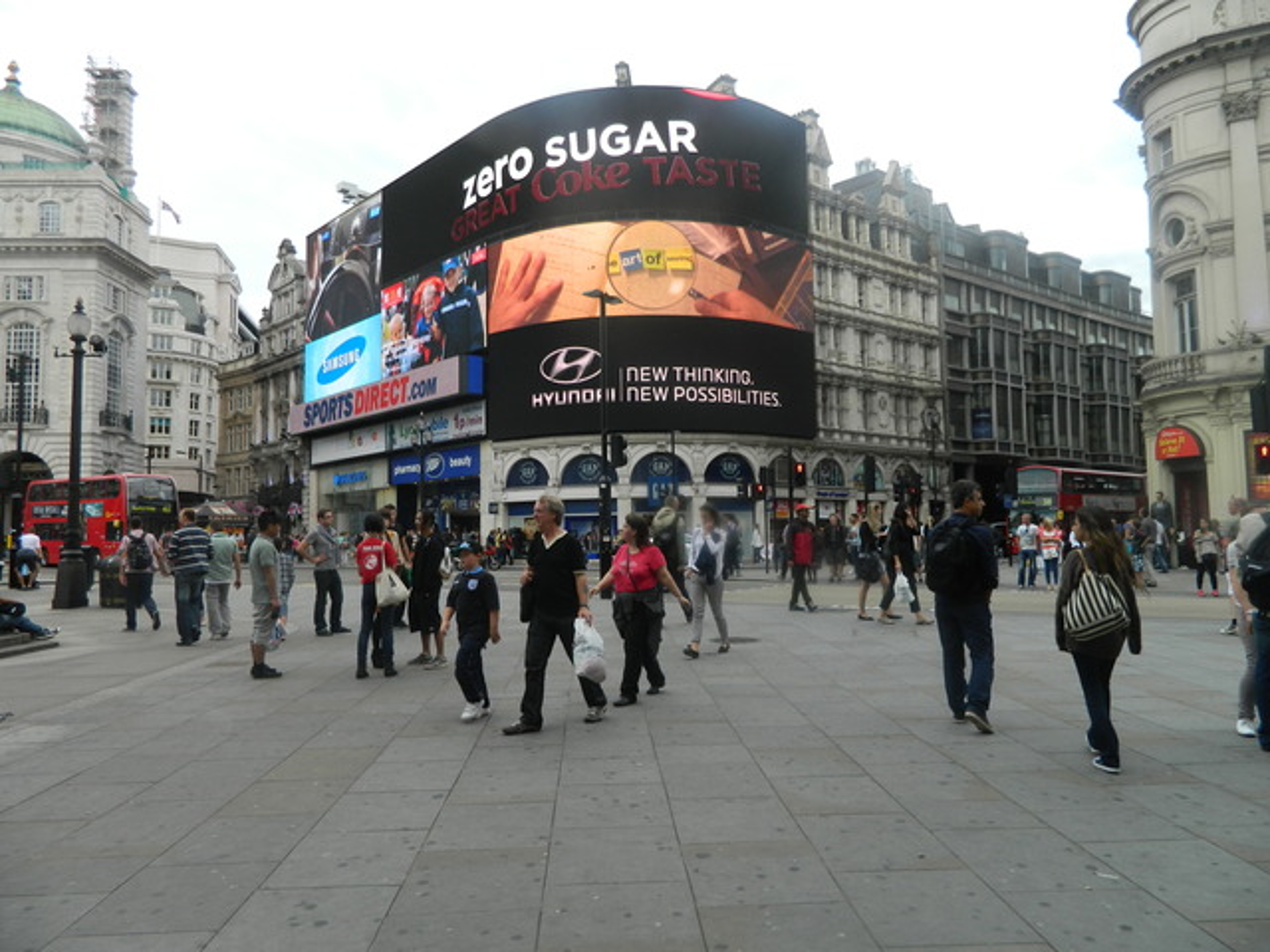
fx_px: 917
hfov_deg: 69.4
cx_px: 635
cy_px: 476
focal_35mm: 25
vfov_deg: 54.9
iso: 80
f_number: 3.1
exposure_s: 1/200
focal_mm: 4.5
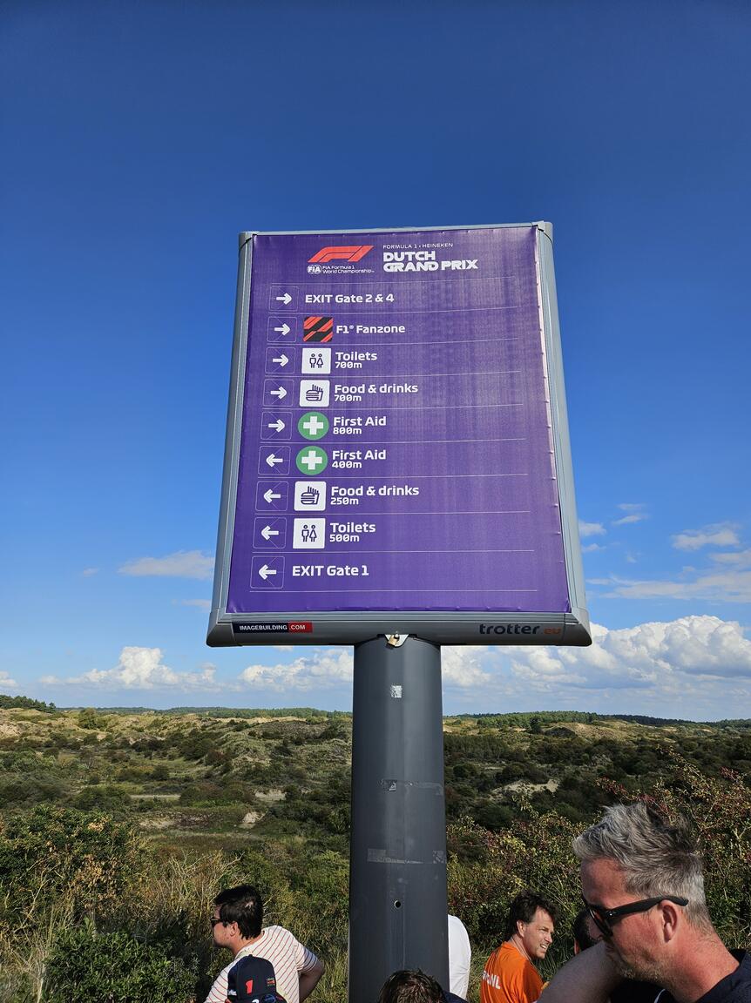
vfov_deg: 74.0
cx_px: 376
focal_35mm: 23
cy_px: 502
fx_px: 666
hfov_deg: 58.8
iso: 25
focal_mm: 5.4
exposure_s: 1/2760
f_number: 1.8
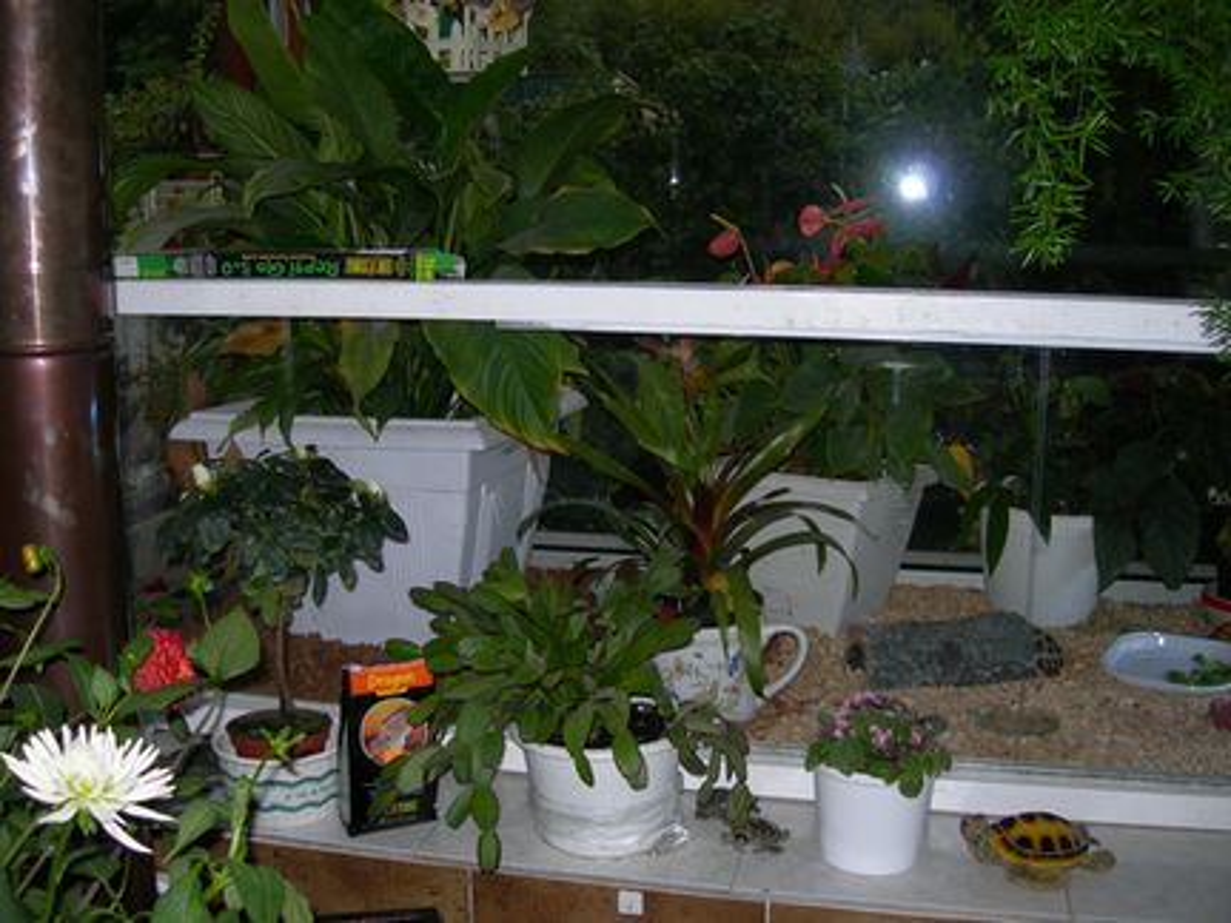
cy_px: 462
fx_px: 1351
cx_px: 616
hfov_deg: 49.0
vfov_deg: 37.7
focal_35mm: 38
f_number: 2.8
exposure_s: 1/60.1
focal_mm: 7.8
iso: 50
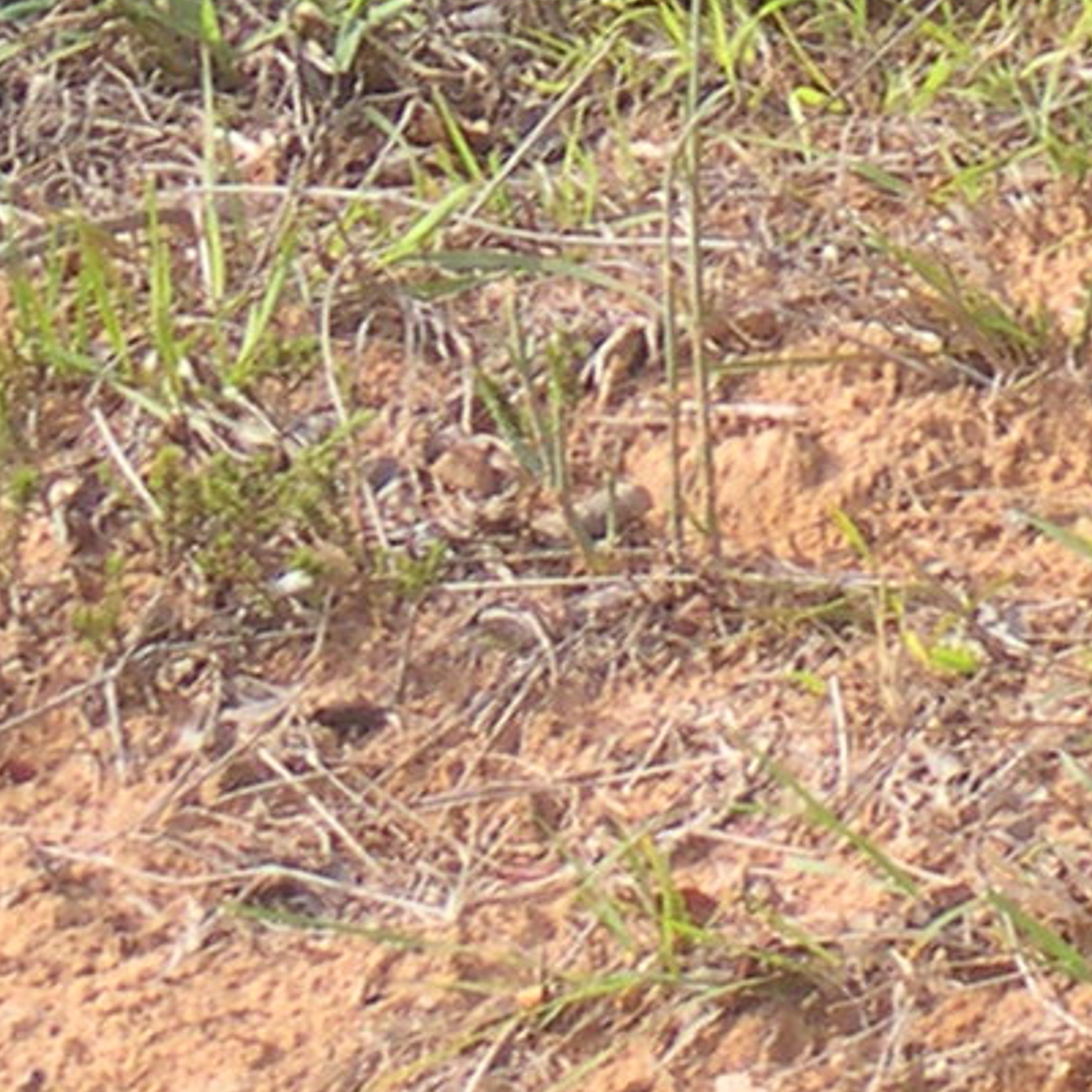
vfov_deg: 3.1
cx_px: 1916
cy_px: -814
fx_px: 20415
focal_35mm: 572
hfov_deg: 3.1
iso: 100
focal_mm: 24
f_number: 4.9
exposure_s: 1/195
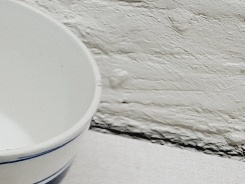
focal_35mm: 112
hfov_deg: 14.2
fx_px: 793
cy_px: 225
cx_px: -268
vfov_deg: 12.9
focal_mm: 4.65
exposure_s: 1/100
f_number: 1.8
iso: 50
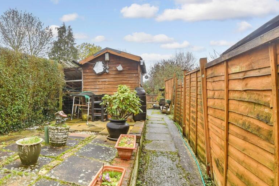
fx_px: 155
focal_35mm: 20
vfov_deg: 61.9
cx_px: 96
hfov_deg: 81.5
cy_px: 88
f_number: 8
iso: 160
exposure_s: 1/50
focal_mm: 10
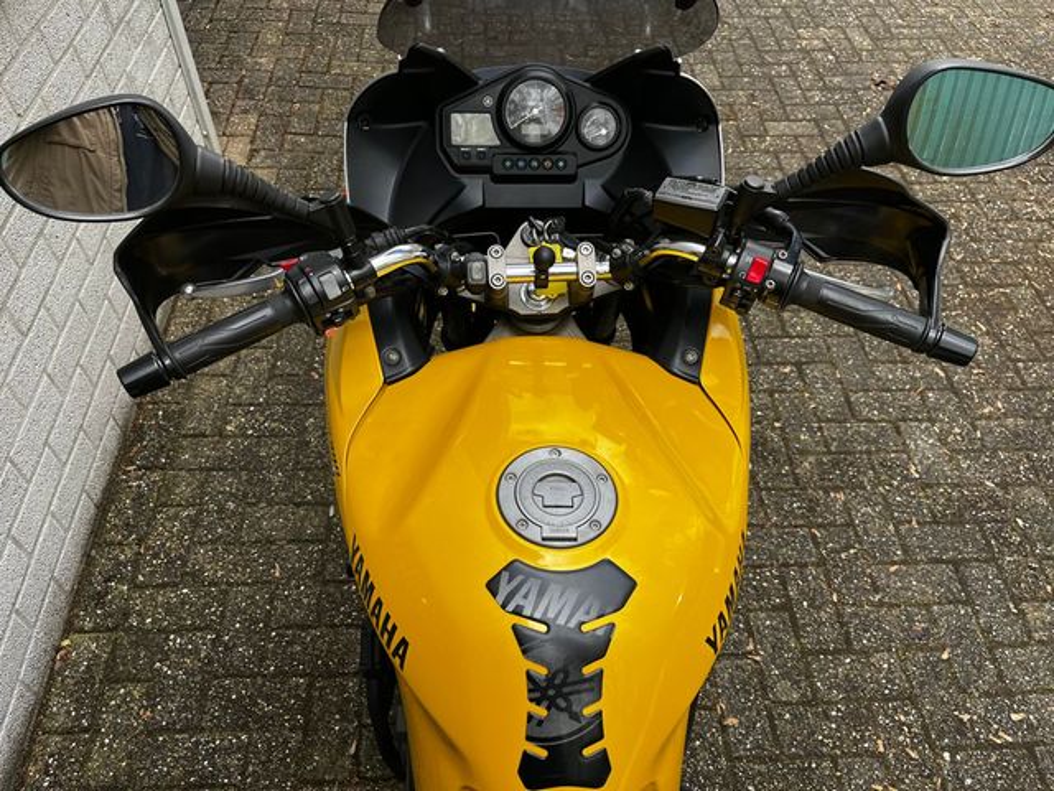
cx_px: 527
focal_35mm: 26
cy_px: 396
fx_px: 792
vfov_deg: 53.1
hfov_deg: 67.3
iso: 50
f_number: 1.6
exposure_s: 1/510
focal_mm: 5.1
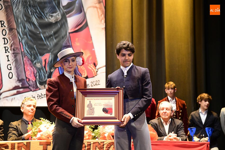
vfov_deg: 16.1
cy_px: 75
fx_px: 531
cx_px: 112
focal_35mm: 85
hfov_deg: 23.9
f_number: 4.5
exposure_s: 1/100
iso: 4000
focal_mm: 85
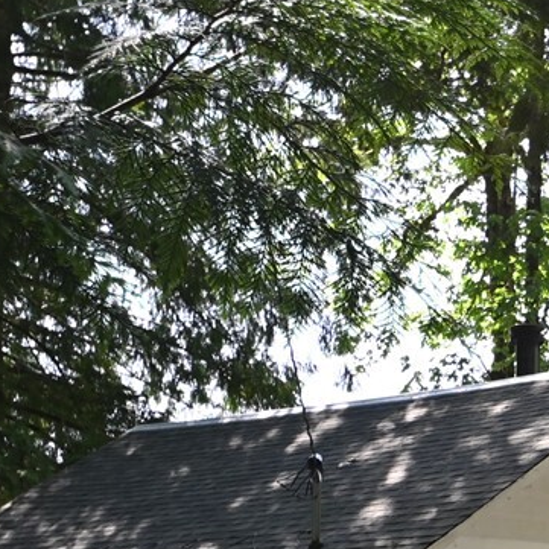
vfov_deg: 14.9
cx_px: 735
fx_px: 2046
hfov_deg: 14.6
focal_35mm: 114
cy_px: 624
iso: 220
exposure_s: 1/250
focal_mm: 19
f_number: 4.5
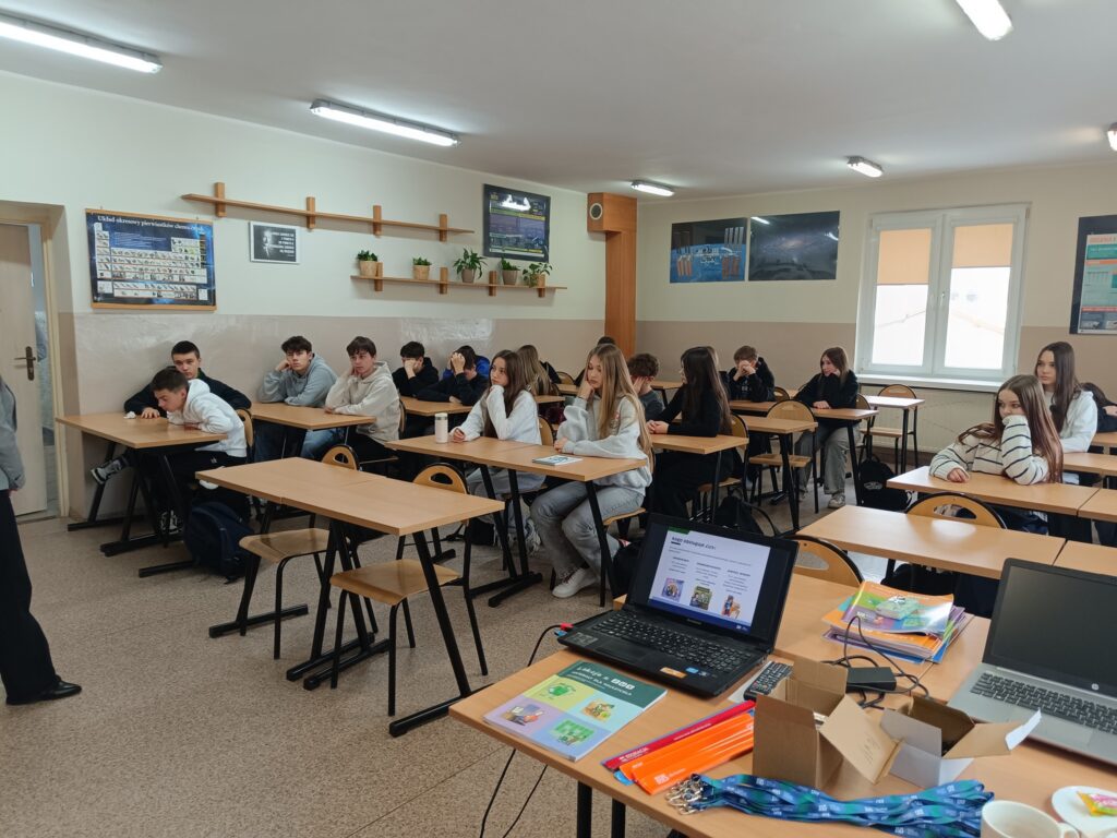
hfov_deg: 71.6
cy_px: 419
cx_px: 558
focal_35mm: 24
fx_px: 774
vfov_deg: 56.8
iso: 469
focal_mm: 5.59
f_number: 1.88
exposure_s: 1/101
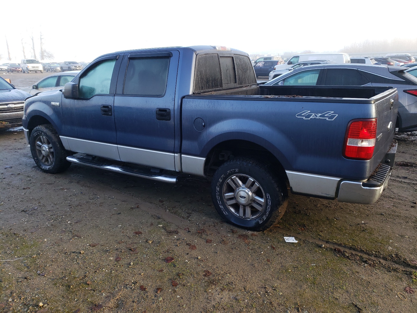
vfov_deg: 53.1
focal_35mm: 26
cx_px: 208
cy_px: 156
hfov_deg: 67.3
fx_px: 313
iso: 50
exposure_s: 1/278
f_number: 1.5
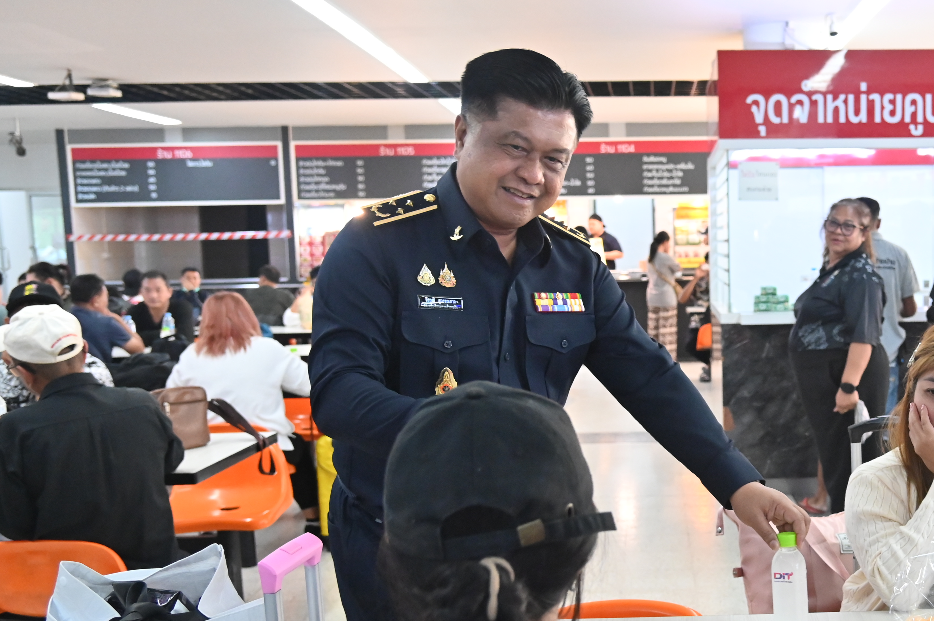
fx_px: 1141
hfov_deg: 42.9
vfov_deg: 30.3
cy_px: 402
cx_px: 720
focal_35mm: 44
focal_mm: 24
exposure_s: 1/80
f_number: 4
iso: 3600
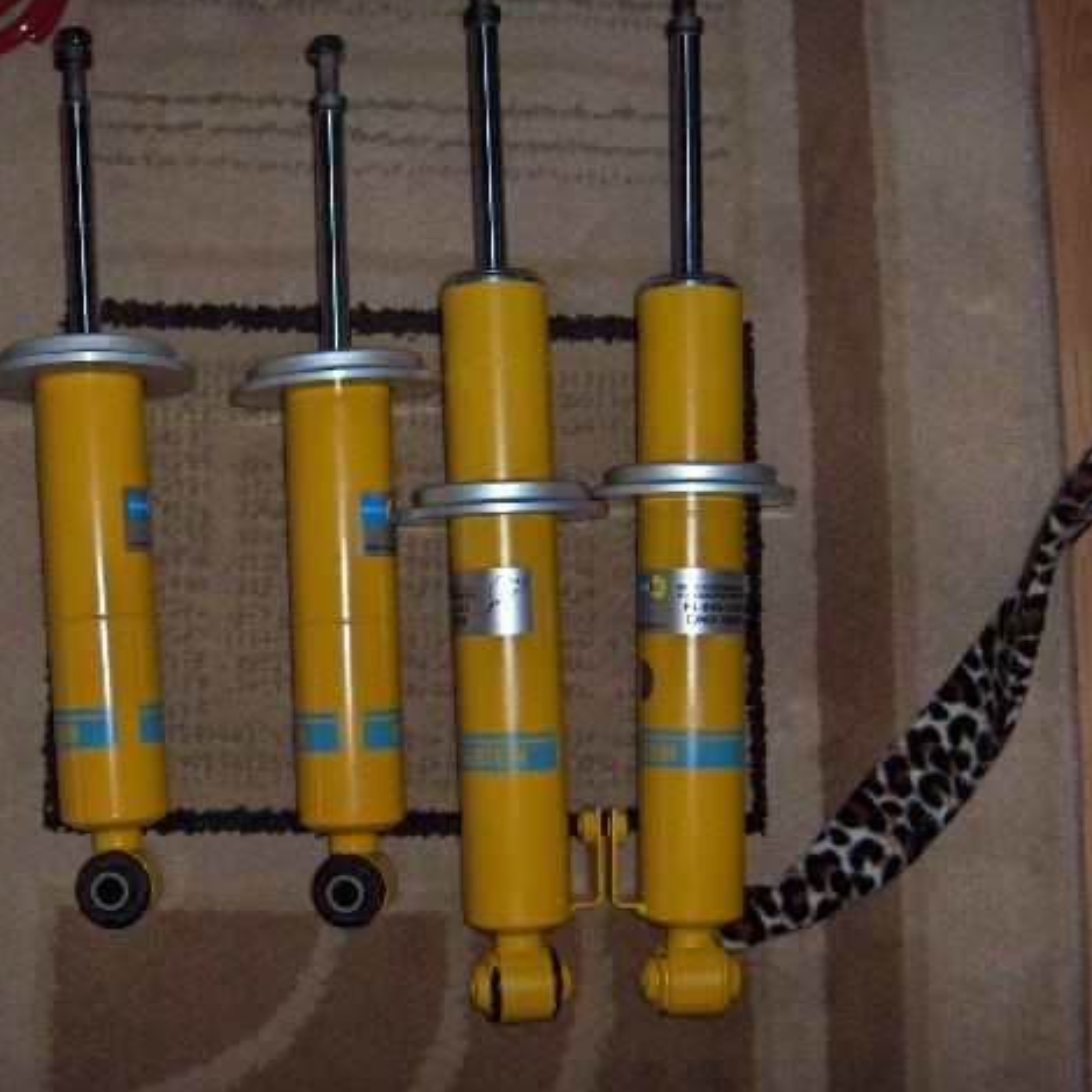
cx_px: 463
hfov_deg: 36.0
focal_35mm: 47
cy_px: 538
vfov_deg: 36.1
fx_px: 1677
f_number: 2.8
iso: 100
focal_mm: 8
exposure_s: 1/60
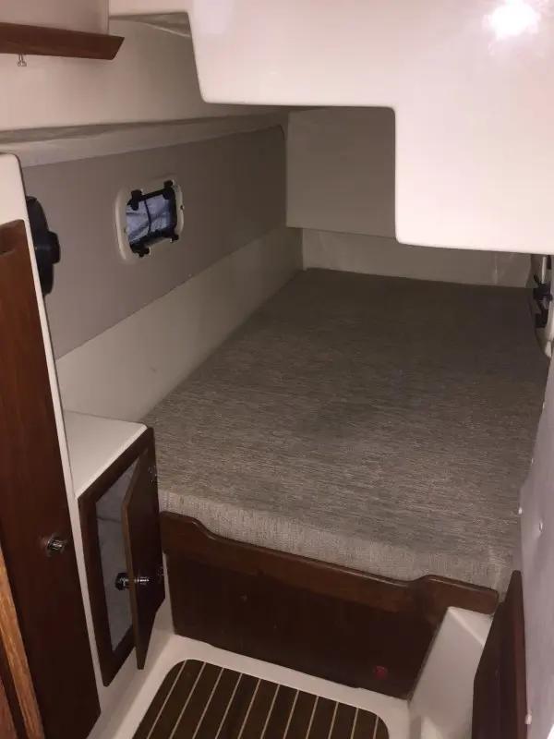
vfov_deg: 61.7
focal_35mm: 29
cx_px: 277
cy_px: 370
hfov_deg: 48.2
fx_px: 619
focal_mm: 4.15
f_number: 2.2
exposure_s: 1/16
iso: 80
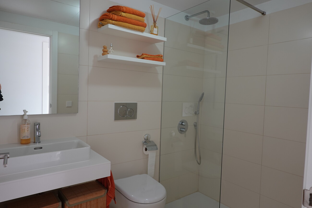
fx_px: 208
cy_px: 104
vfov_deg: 53.1
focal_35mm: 24
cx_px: 156
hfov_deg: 73.7
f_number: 2.8
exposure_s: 1/40
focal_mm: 9
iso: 125
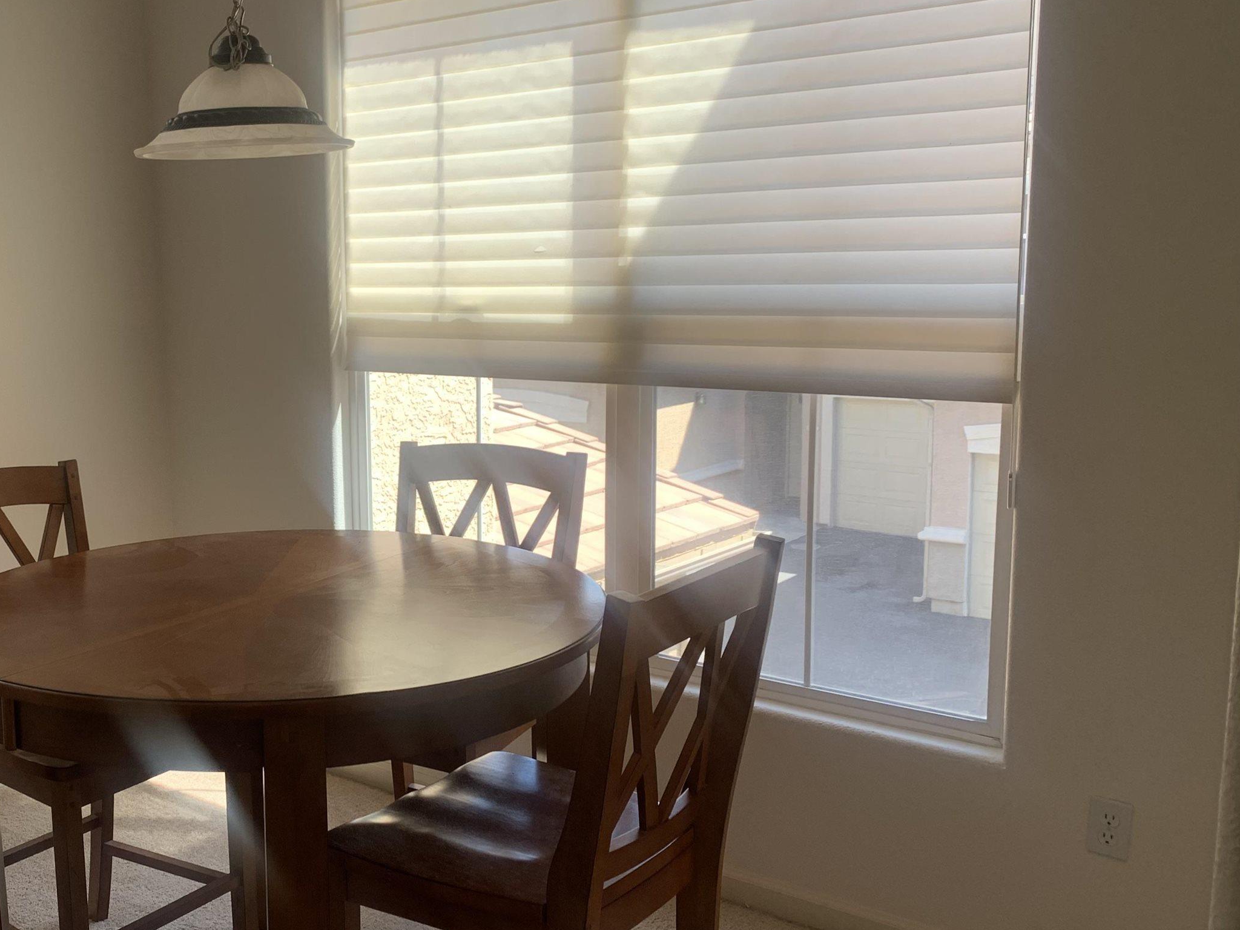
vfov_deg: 36.8
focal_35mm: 39
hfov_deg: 46.2
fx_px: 1397
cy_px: 481
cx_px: 317
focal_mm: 4.25
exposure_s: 1/122
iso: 32
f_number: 1.8
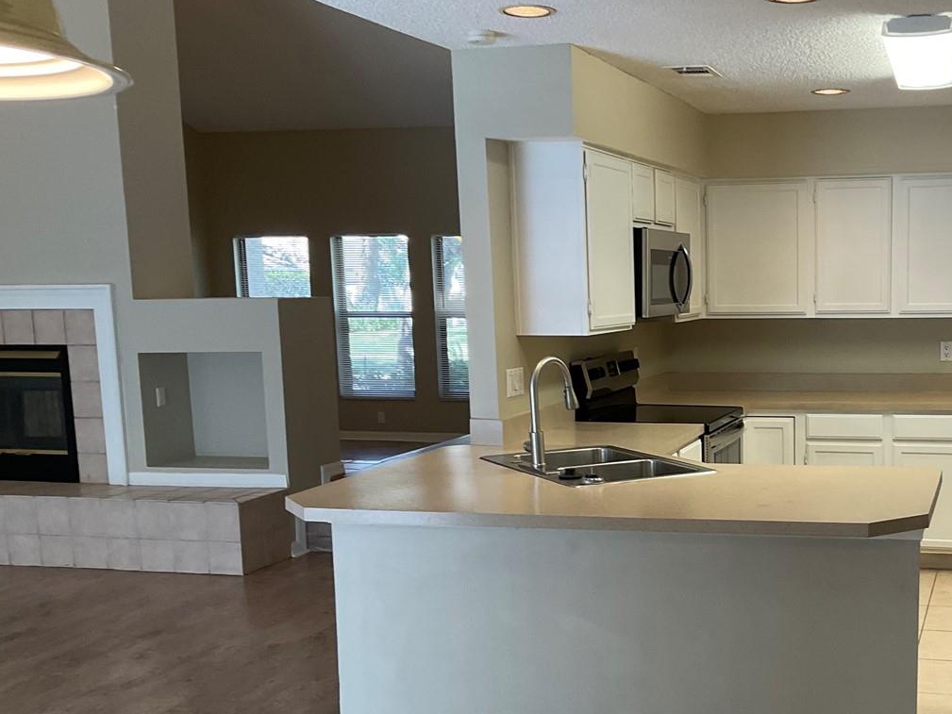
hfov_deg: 39.8
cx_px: 747
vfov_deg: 31.3
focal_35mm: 46
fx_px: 1265
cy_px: 464
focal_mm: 3
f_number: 1.8
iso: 50
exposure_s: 1/60
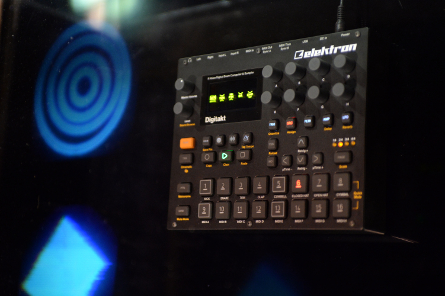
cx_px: 222
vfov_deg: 19.4
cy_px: 148
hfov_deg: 28.9
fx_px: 865
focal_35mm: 70
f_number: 3.5
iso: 6400
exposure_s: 1/500
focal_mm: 70
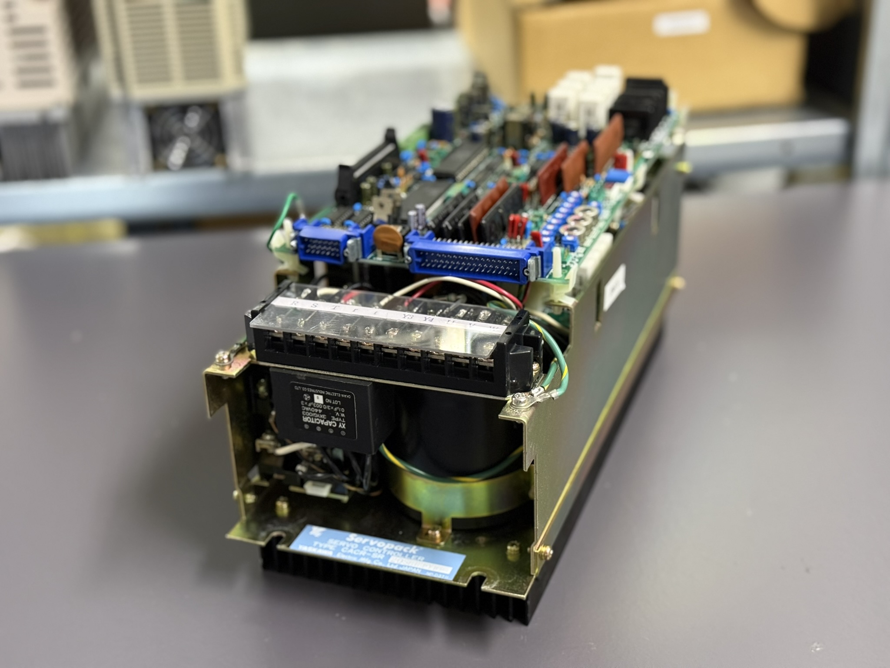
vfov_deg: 30.3
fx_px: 1234
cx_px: 445
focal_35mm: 48
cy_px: 334
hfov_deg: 39.7
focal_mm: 6.76
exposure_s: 1/33
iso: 320
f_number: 1.78
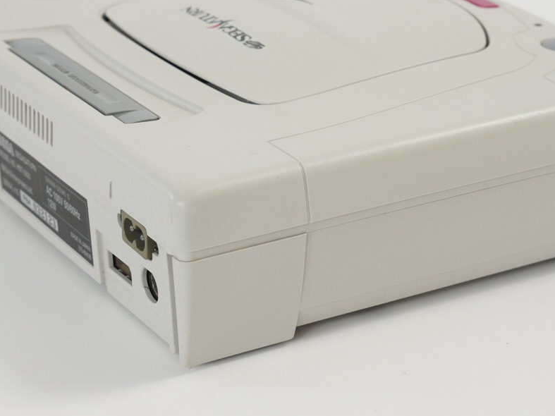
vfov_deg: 13.4
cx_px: 298
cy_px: 167
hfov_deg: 17.9
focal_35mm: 110
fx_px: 1763
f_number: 6.3
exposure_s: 1/80
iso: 640
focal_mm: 50
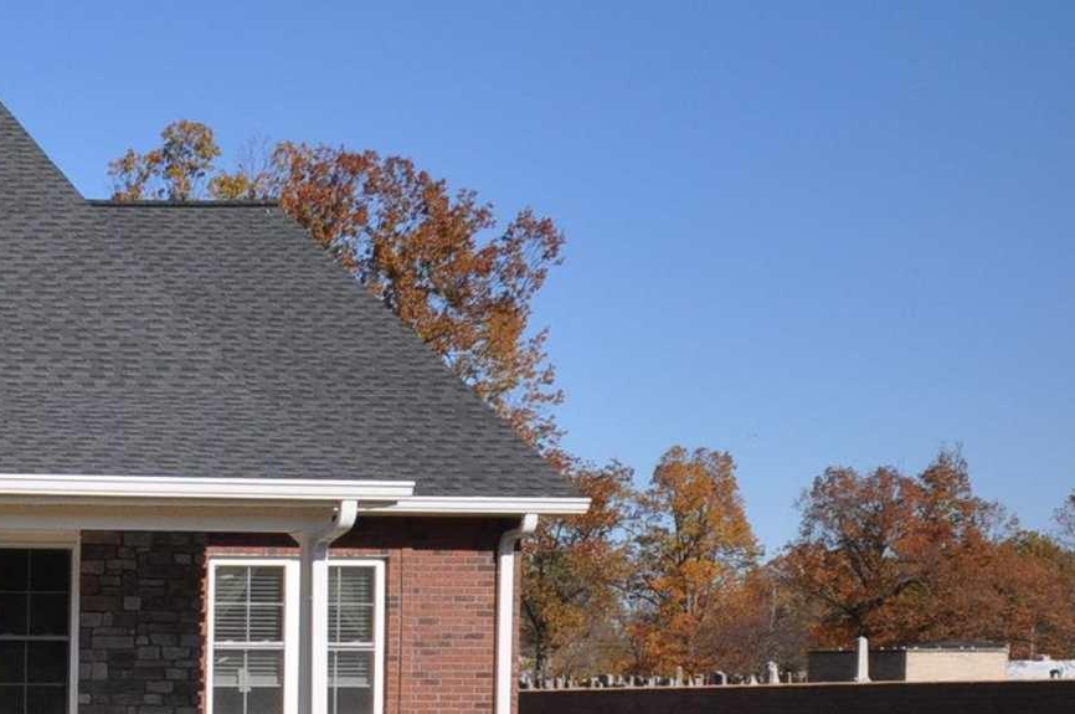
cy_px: 710
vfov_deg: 16.7
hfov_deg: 19.7
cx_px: -789
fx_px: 2379
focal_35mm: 80
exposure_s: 1/400
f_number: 10
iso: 200
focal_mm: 15
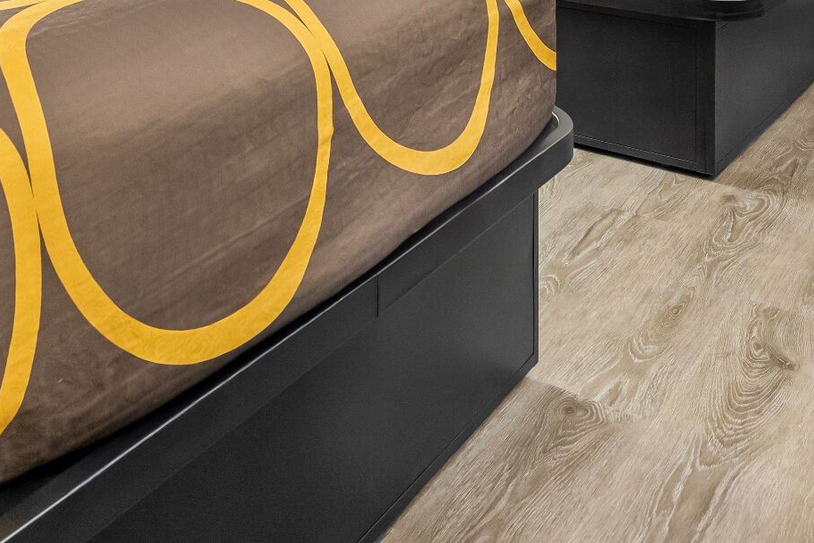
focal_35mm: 46
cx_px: 177
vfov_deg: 24.8
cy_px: -192
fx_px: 1040
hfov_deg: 41.1
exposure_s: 2.5
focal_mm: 14
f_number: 8
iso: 200
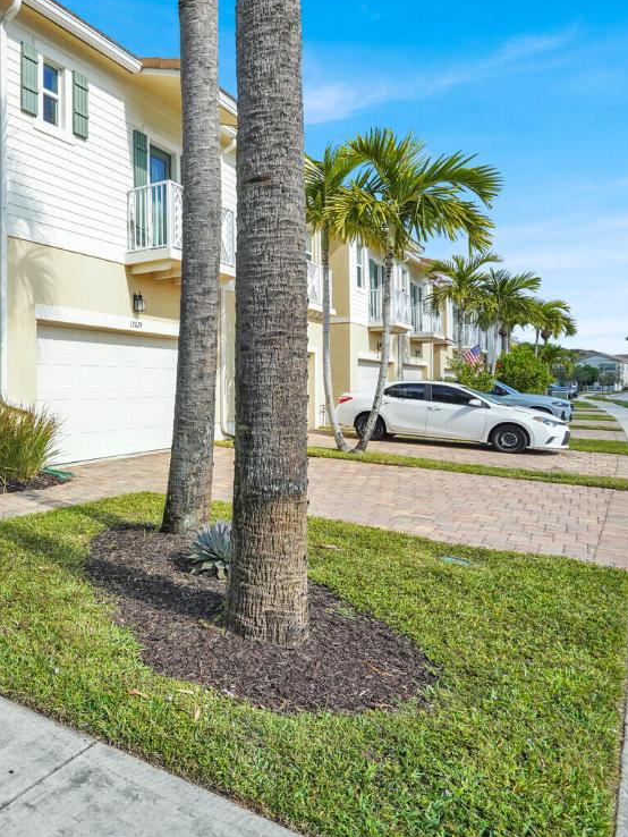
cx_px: 53
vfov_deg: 71.6
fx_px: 580
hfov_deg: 50.0
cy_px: 404
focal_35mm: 24
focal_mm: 16
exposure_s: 1/1600
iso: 800
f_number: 8
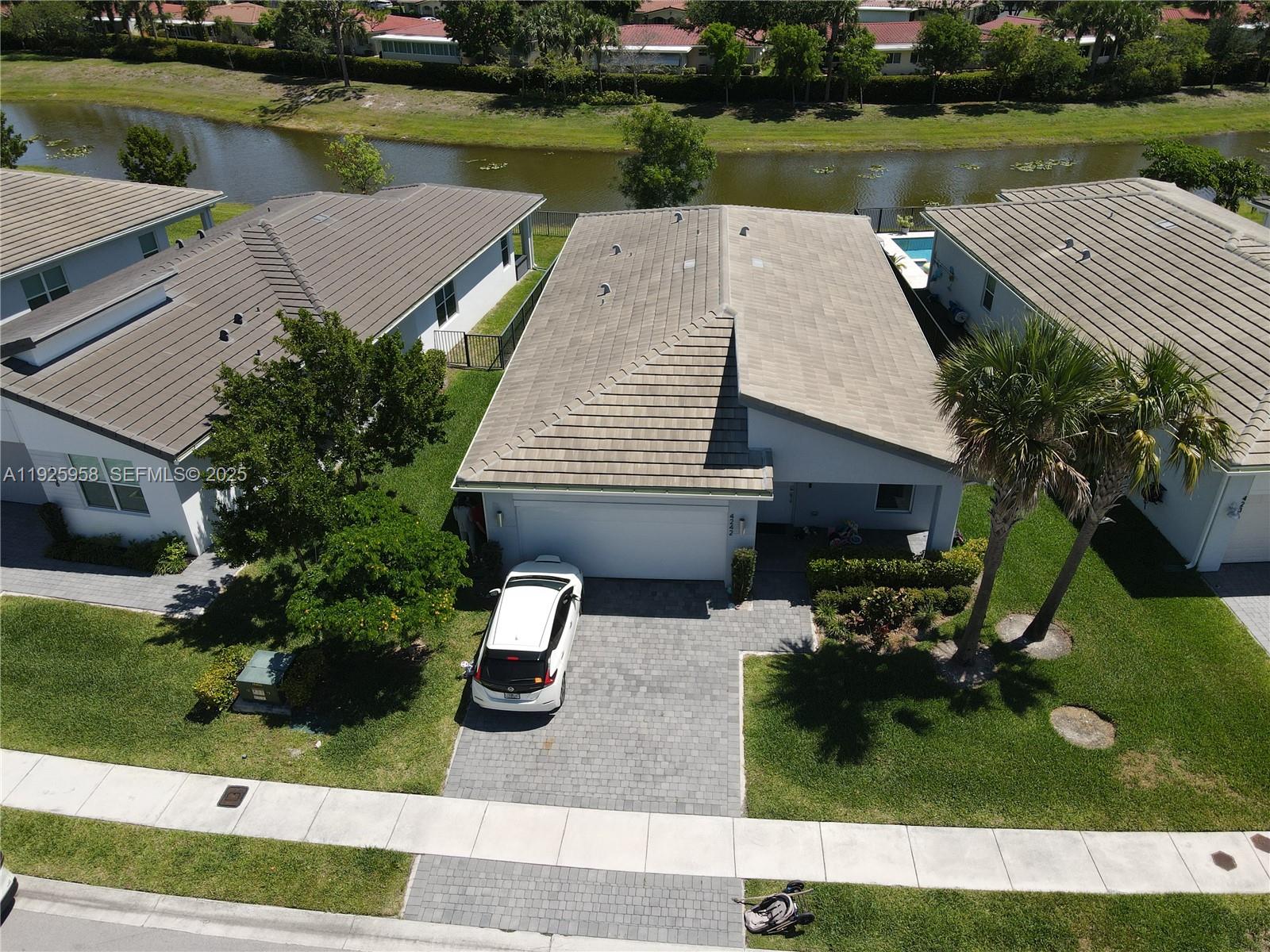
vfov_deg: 56.8
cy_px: 476
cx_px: 635
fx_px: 881
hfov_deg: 71.6
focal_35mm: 24
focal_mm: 4.5
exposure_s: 1/800
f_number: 2.8
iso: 100
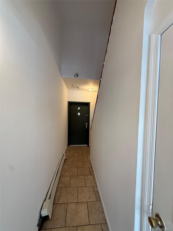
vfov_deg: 102.1
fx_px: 93
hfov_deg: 85.7
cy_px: 116
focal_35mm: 14
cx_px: 86
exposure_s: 1/120
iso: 250
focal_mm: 2.22
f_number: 2.2
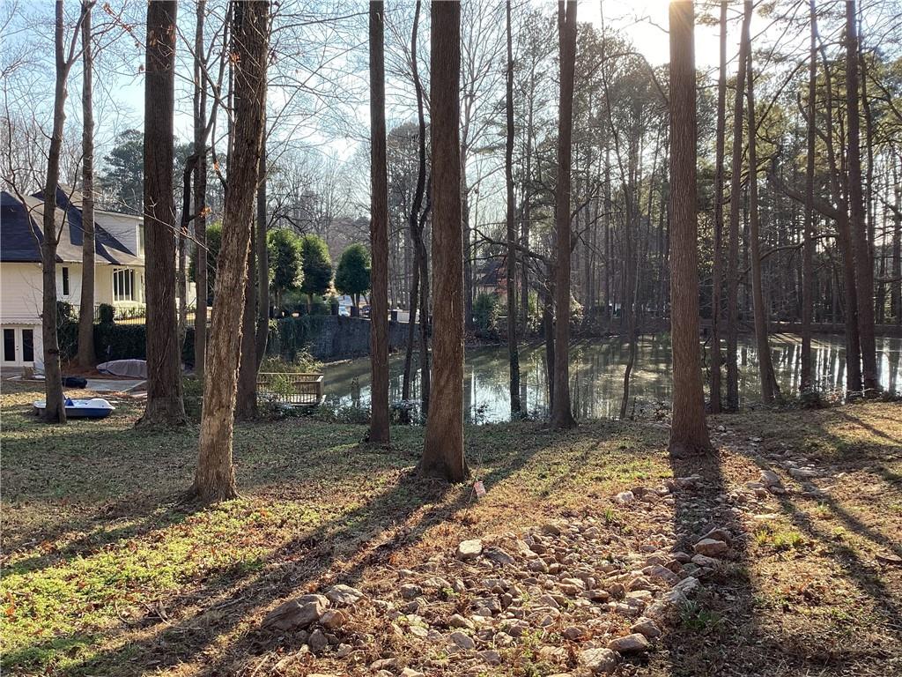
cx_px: 451
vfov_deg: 45.4
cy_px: 338
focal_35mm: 31
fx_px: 808
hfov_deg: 58.4
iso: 25
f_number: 2.4
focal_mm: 3.3
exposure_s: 1/222
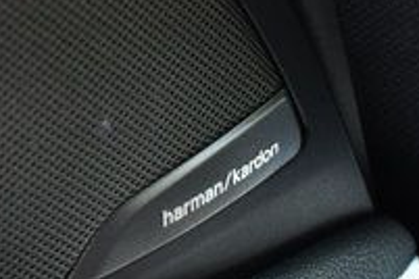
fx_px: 1781
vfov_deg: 8.9
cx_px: -17
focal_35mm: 153
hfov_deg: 13.2
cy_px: 1
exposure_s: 1/125
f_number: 4.5
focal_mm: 32
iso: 900
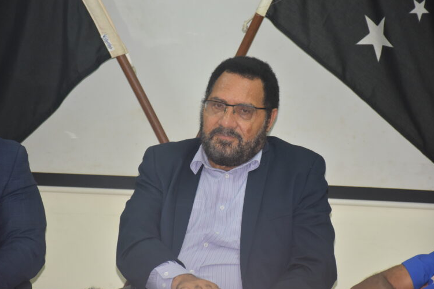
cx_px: 215
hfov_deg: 11.9
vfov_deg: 8.0
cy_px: 147
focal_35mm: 172
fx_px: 2073
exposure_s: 1/60
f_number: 5.6
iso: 1100
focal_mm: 112
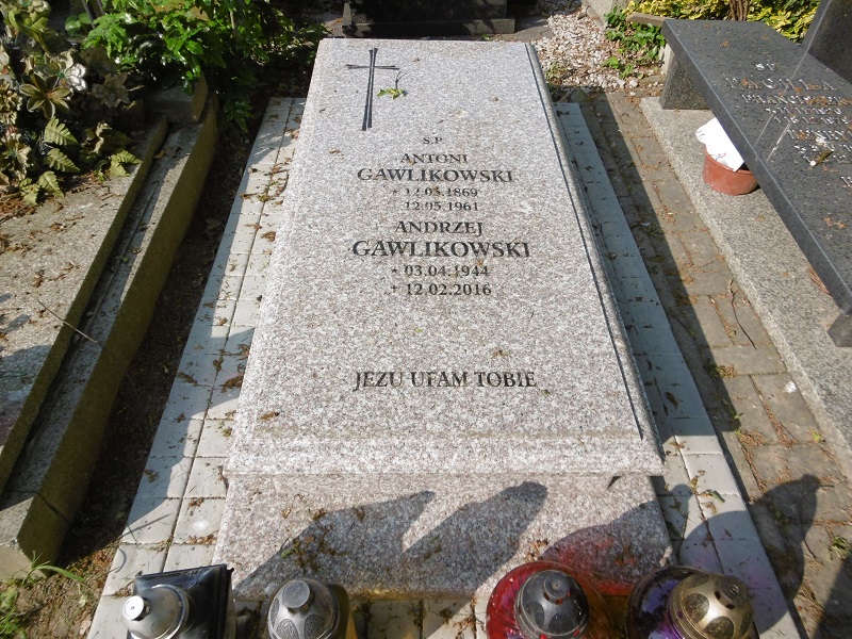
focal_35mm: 24
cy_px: 320
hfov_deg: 71.6
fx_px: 591
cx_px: 426
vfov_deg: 56.8
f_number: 3.1
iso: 100
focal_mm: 4.3
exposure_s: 1/640
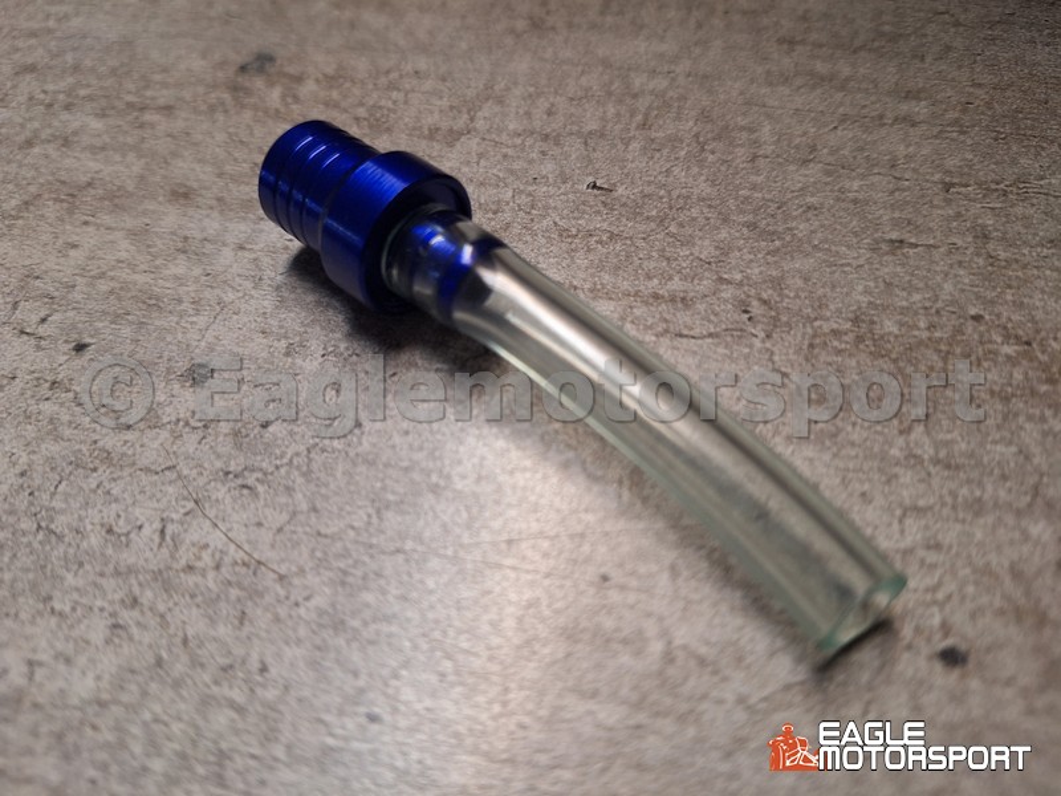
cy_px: 398
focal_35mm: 23
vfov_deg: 58.9
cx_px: 530
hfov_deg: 73.9
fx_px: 705
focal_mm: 5.54
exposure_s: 1/50
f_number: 1.8
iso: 160
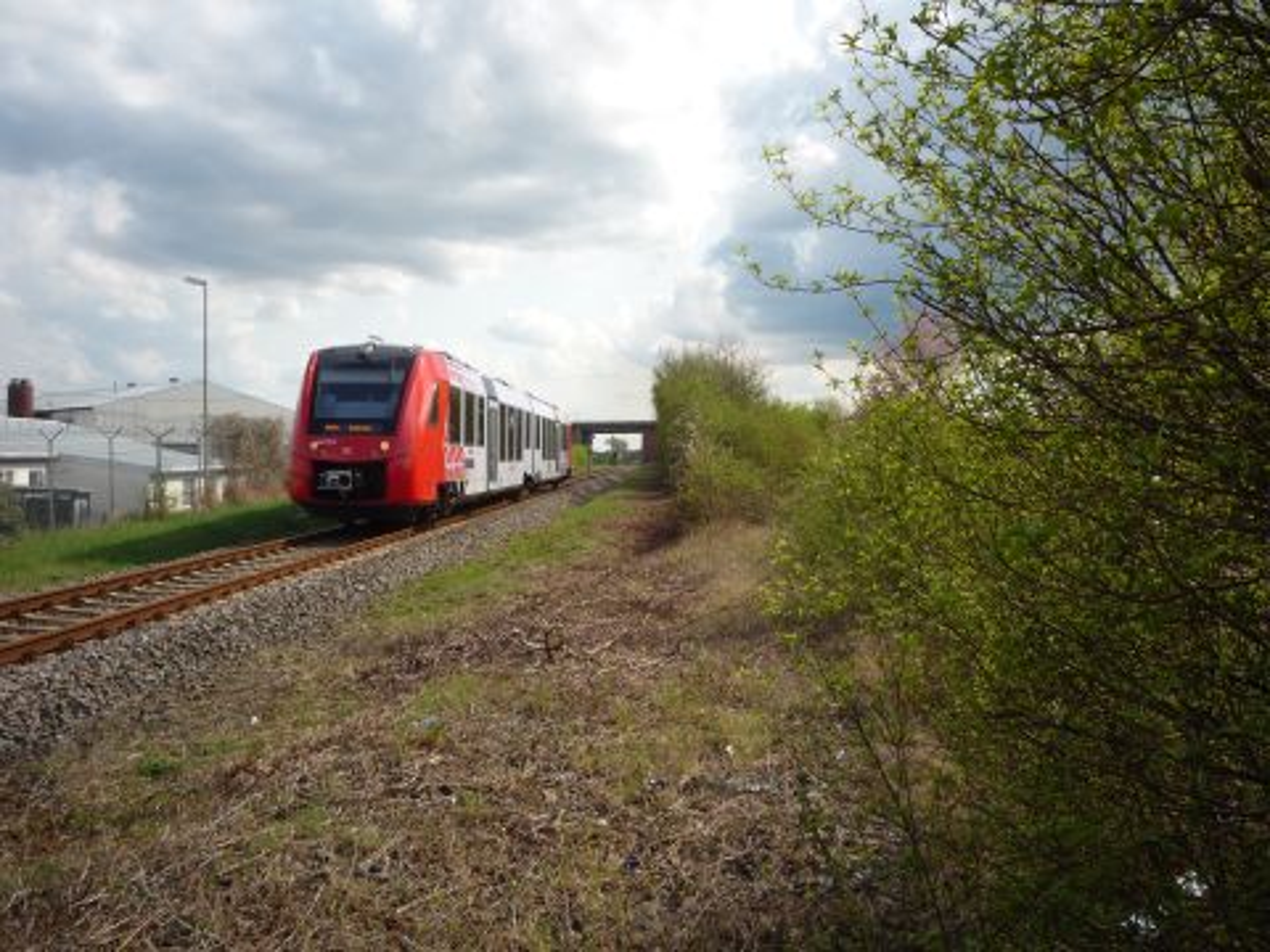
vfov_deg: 44.2
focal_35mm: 32
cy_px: 476
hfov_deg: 56.8
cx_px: 635
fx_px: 1174
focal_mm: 5.2
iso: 100
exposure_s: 1/400
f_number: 5
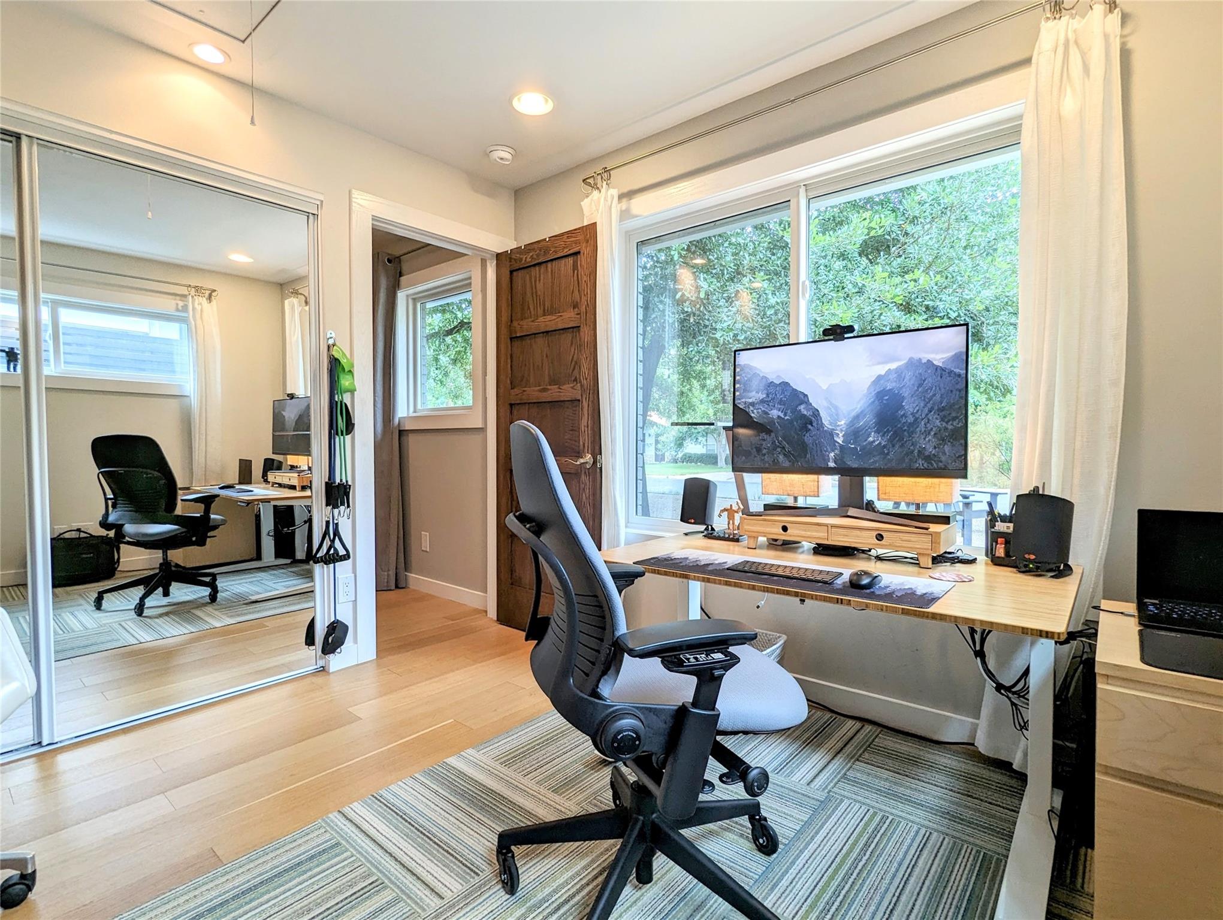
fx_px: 566
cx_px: 612
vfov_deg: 78.2
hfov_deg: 94.4
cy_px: 460
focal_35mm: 16
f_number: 2.2
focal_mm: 2.35
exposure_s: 1/60
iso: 59
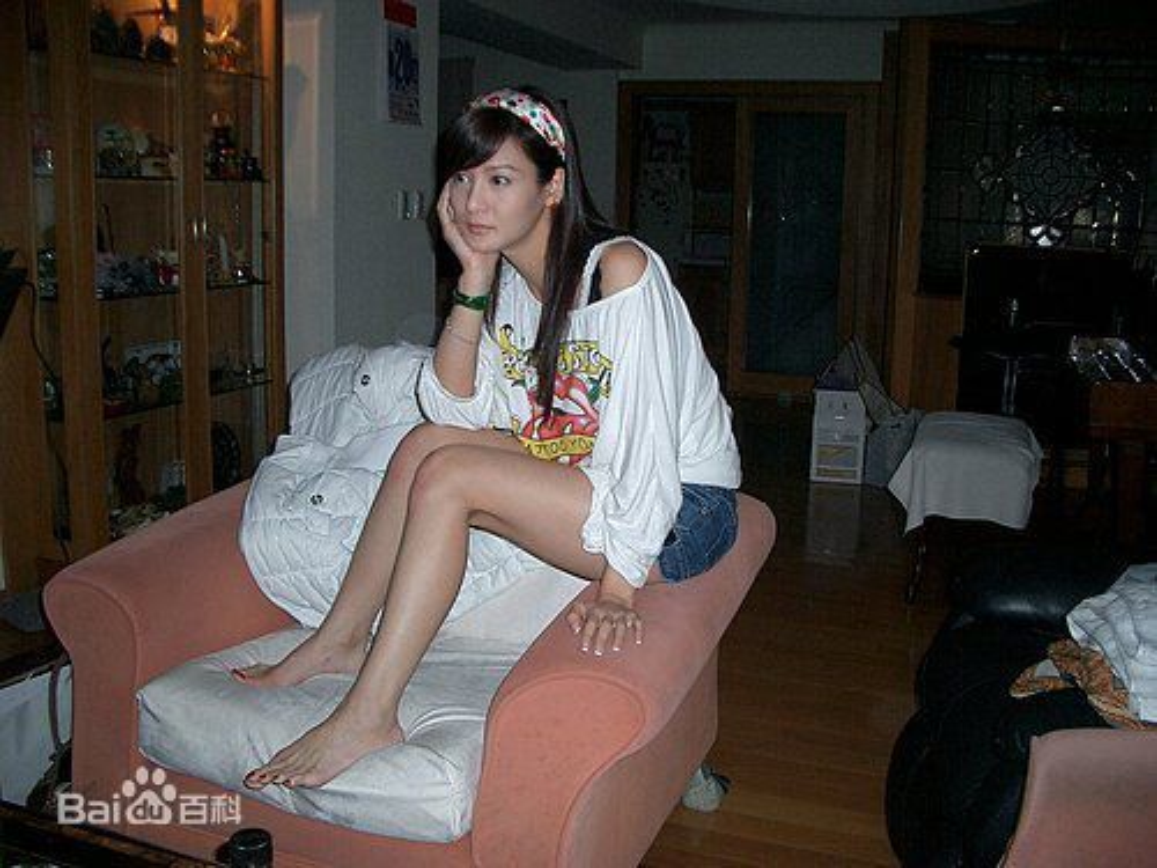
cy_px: 434
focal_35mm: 35
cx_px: 578
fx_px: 1170
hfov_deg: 52.6
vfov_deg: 40.7
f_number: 2.6
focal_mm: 5.8
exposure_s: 1/40
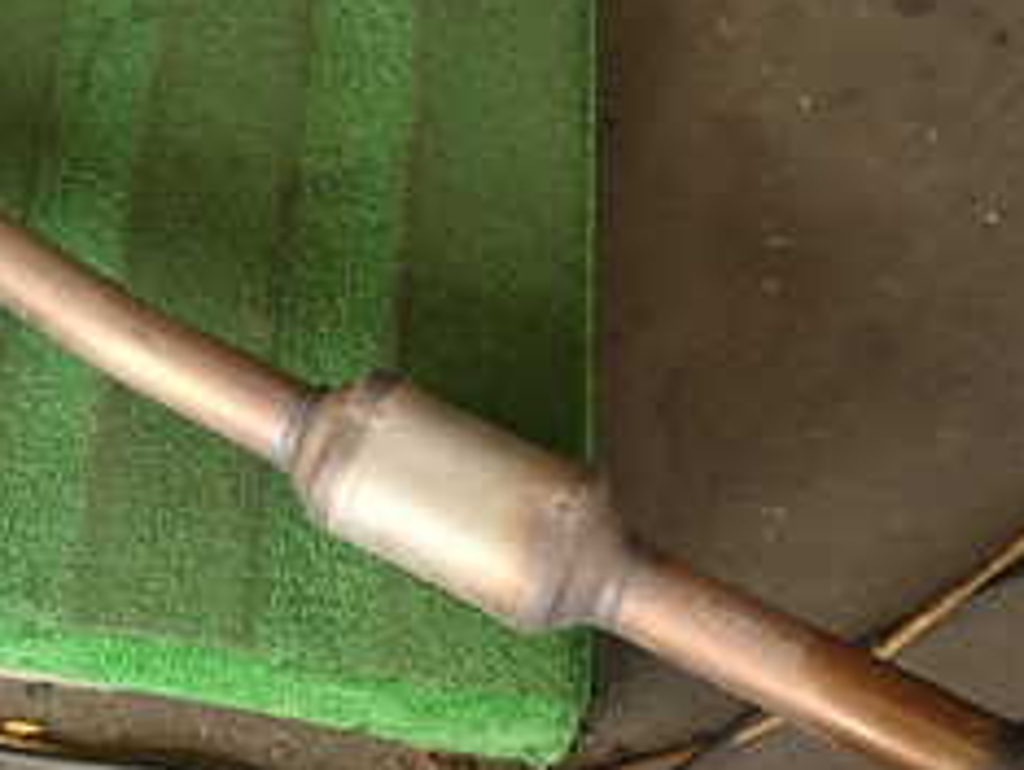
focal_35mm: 64
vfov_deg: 22.3
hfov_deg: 27.1
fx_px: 1895
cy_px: 57
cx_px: -166
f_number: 2
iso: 100
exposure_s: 1/100
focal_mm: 4.5
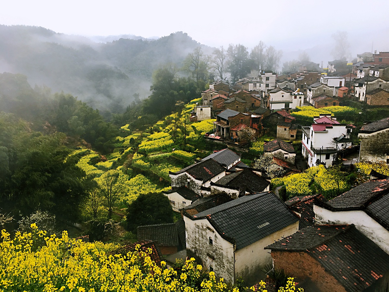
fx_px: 326
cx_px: 194
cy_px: 146
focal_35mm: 29
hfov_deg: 61.7
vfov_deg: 48.2
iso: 25
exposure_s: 1/50
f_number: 2.2
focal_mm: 4.15
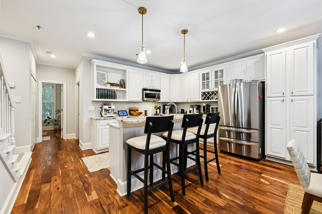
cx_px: 161
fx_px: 125
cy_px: 107
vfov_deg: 81.2
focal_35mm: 14
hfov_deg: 104.3
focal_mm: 14
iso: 400
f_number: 8
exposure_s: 1/8
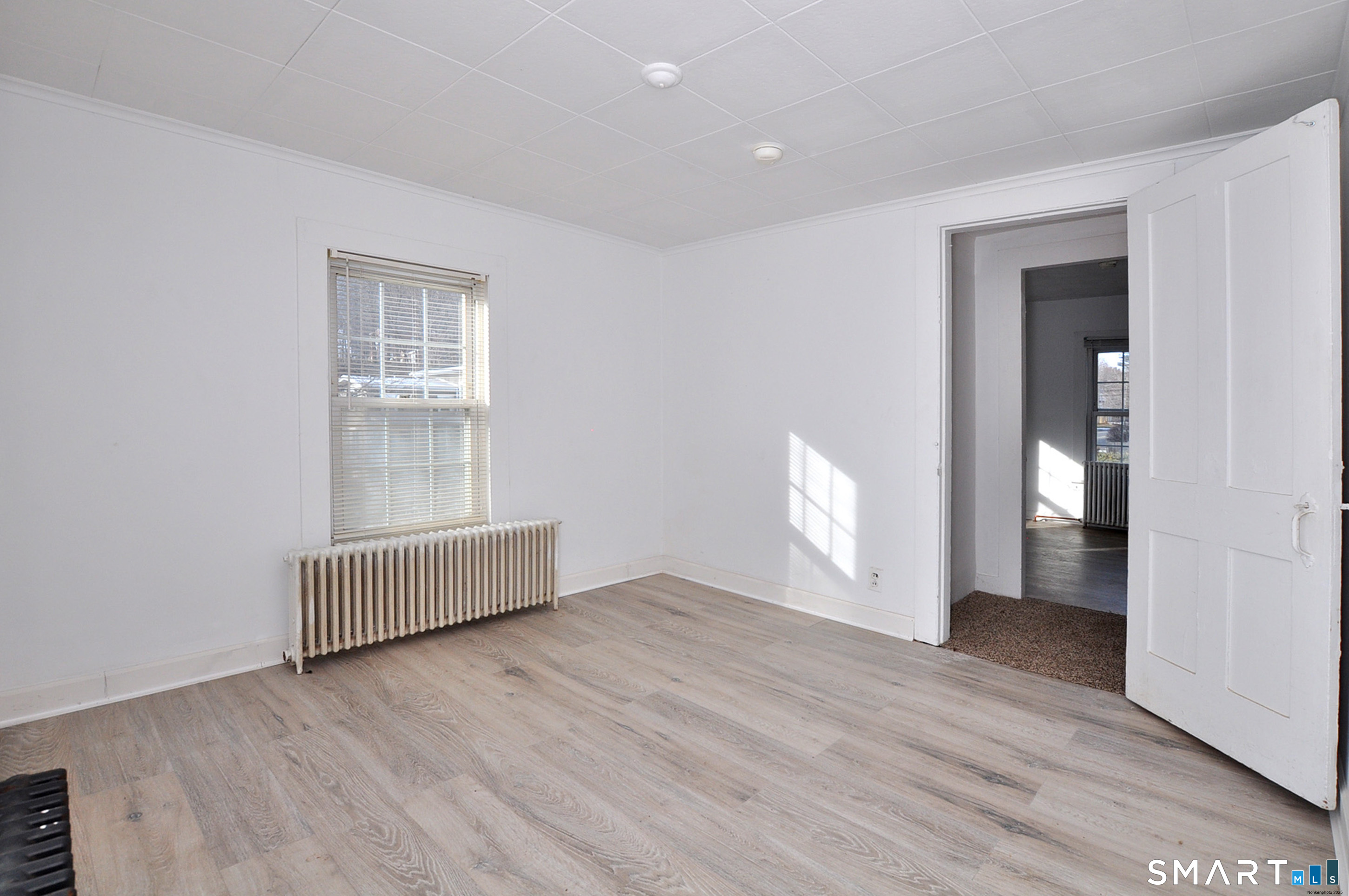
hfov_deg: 95.0
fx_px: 618
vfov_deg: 71.9
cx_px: 674
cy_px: 448
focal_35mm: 16
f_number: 8
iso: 250
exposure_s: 1/160
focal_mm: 11
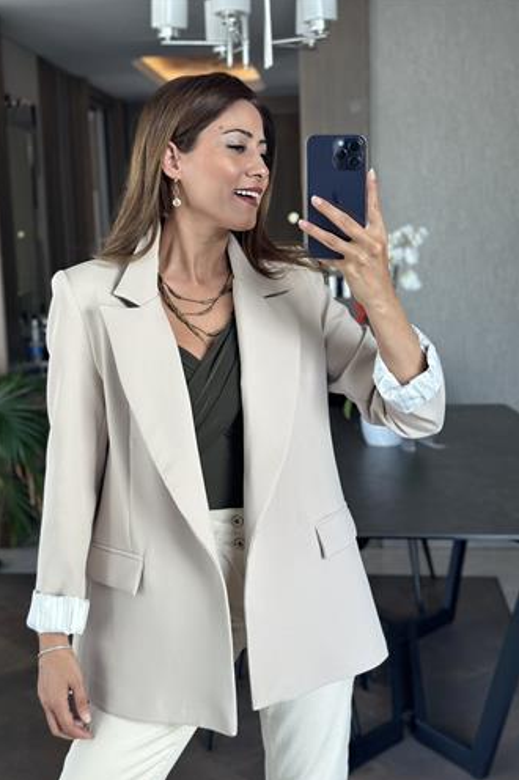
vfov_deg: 38.9
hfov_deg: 26.4
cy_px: 393
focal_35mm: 51
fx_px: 1104
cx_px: 241
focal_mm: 6.86
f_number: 1.78
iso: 100
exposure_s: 1/121
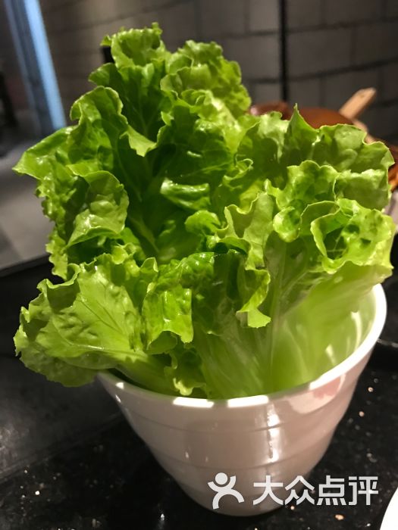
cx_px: 199
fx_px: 429
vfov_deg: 63.4
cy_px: 265
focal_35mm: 28
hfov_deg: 49.7
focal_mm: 3.99
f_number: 1.8
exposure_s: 1/9
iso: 100
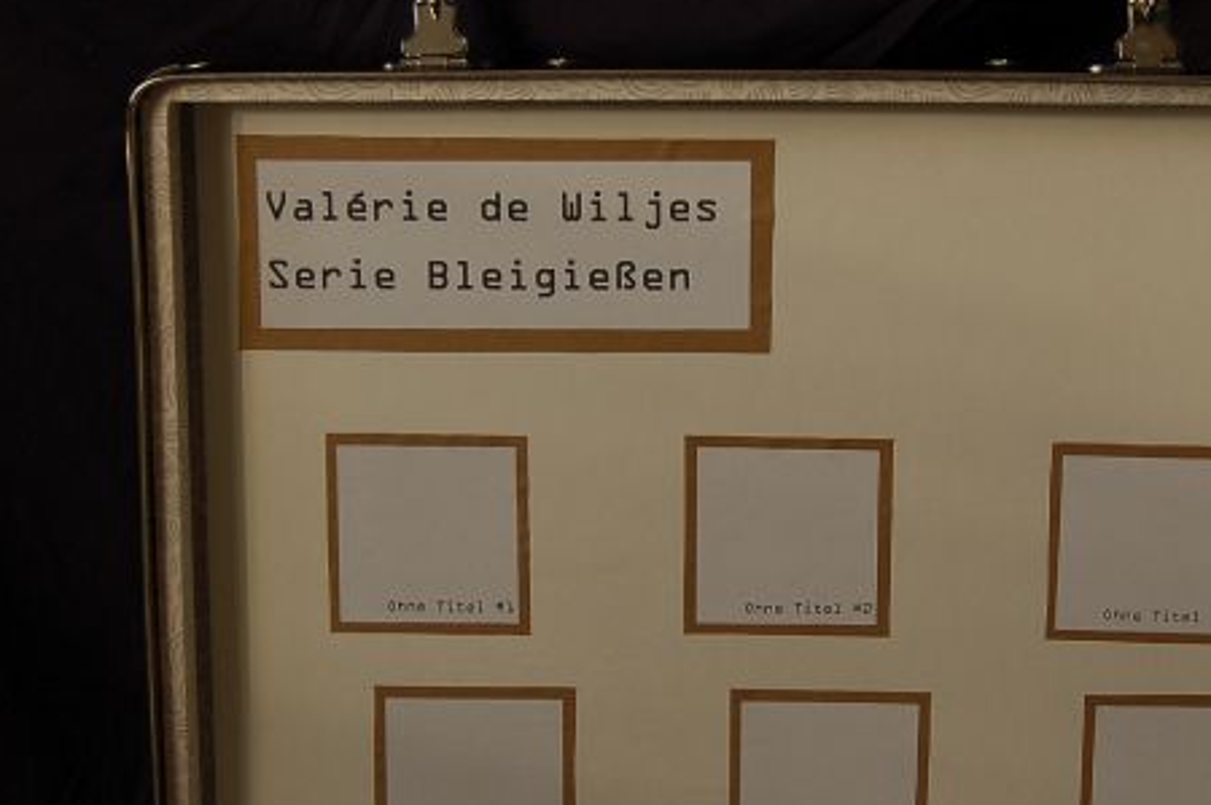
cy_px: 353
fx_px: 2688
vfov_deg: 17.0
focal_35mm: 80
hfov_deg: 25.4
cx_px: 705
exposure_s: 1/100
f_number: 5.6
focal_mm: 30
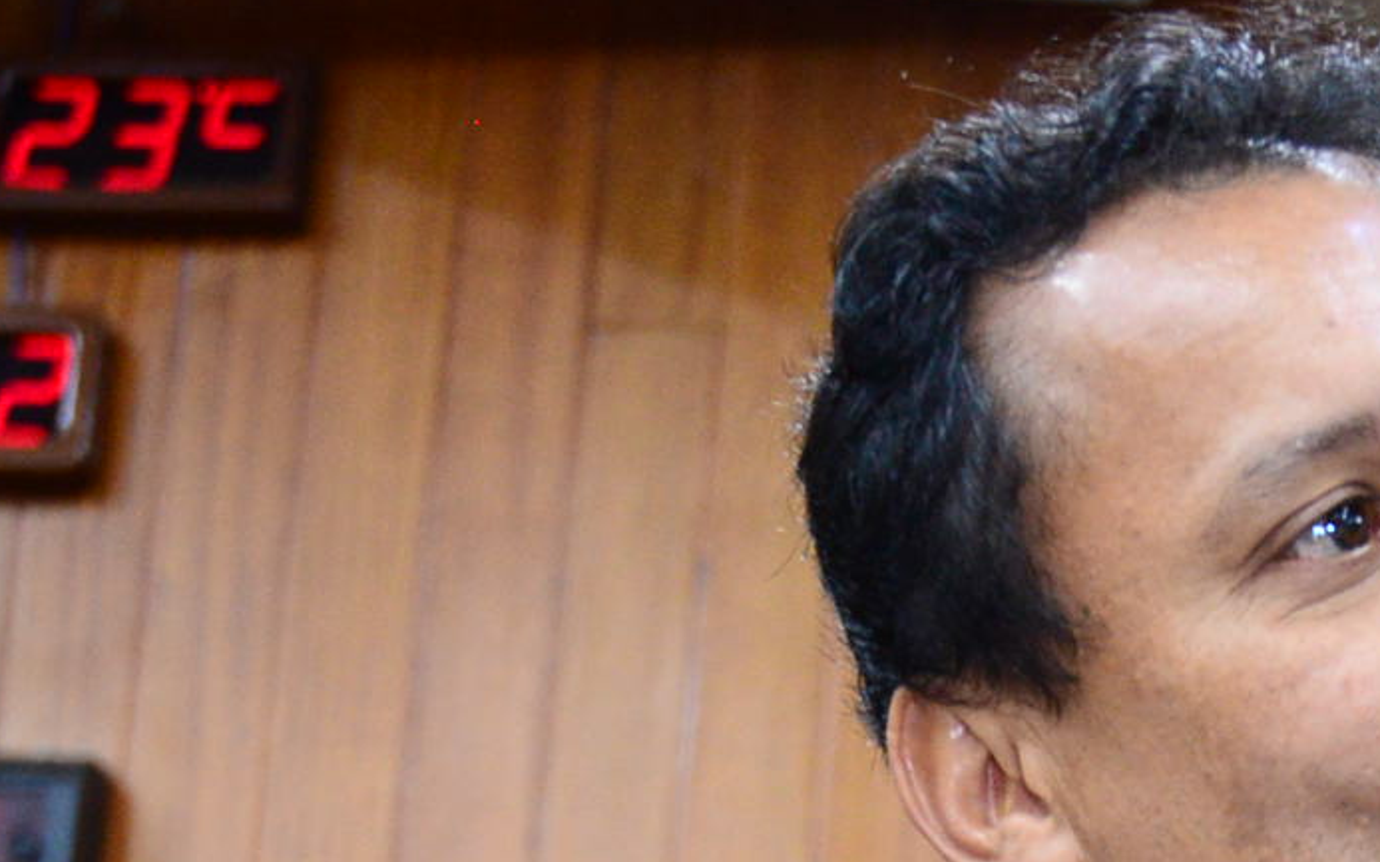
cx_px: 1344
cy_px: 1431
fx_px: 5829
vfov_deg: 8.2
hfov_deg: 13.3
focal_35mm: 155
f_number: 4
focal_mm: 35
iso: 2500
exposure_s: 1/60
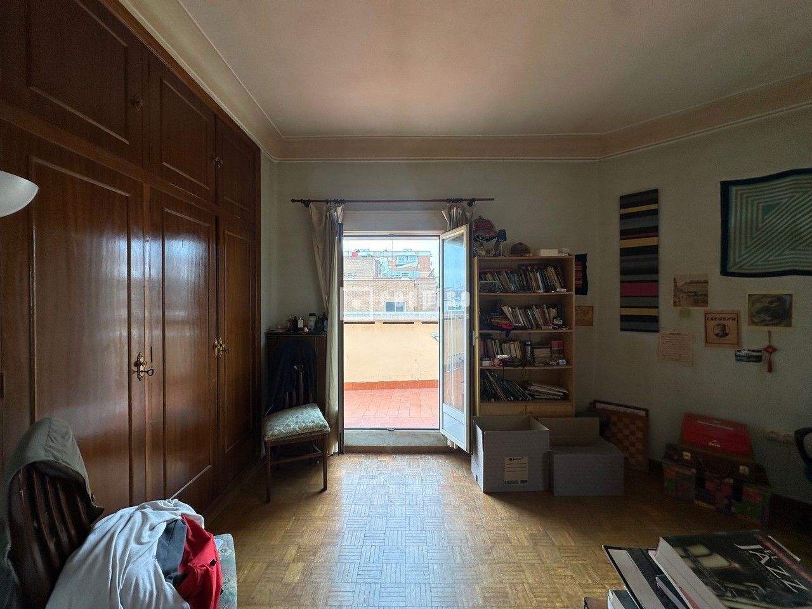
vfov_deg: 85.7
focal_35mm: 14
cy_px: 304
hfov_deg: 102.1
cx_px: 406
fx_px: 328
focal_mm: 2.22
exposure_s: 1/106
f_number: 2.2
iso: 40
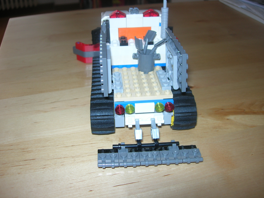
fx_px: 297
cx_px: 129
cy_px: 97
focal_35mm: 39
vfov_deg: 36.8
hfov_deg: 47.9
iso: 64
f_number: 2.8
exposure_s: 1/60.1
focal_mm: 7.8
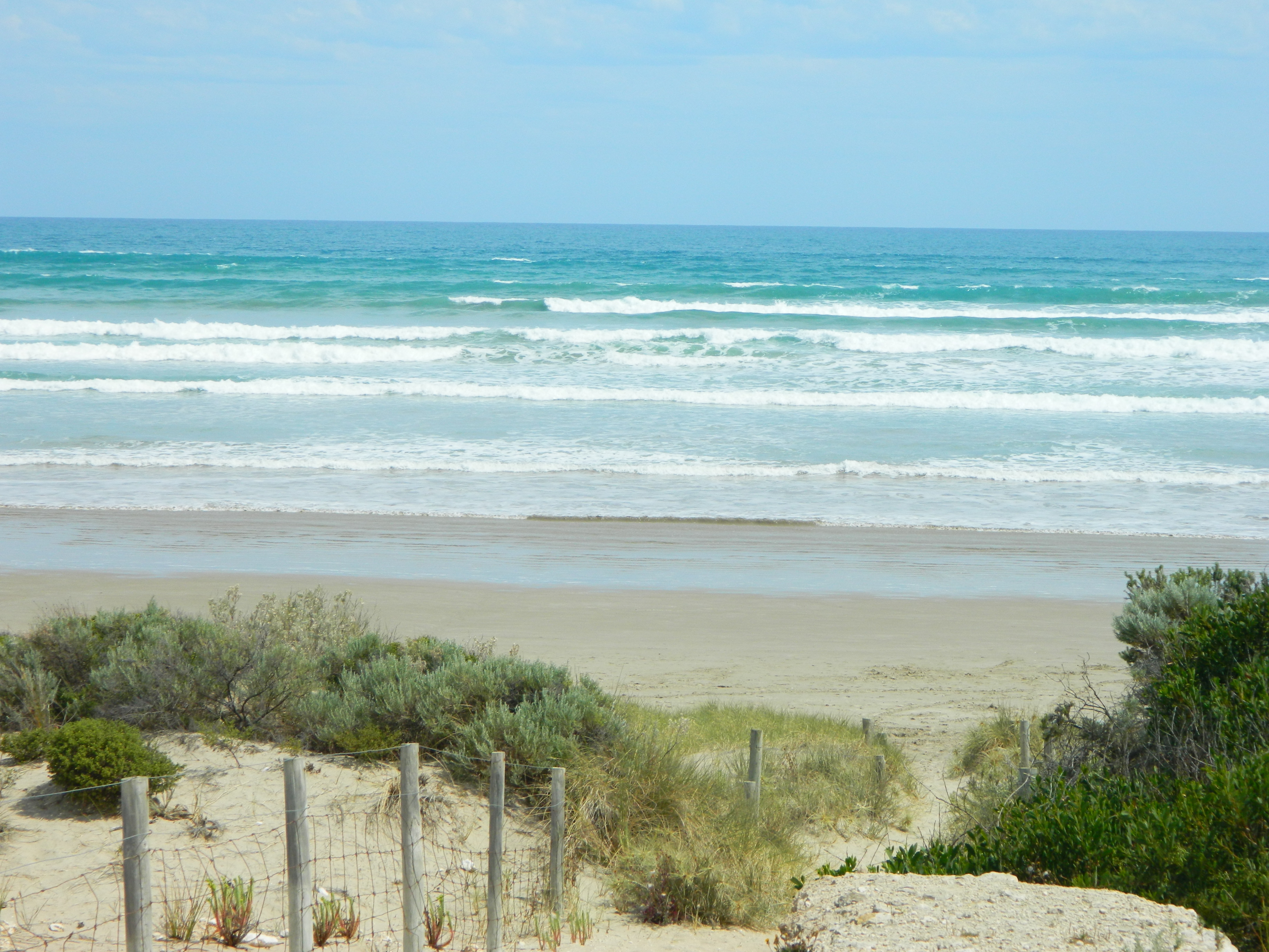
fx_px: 3776
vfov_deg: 14.4
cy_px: 476
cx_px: 634
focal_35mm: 103
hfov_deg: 19.1
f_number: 12.6
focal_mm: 18.6
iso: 80
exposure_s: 1/125
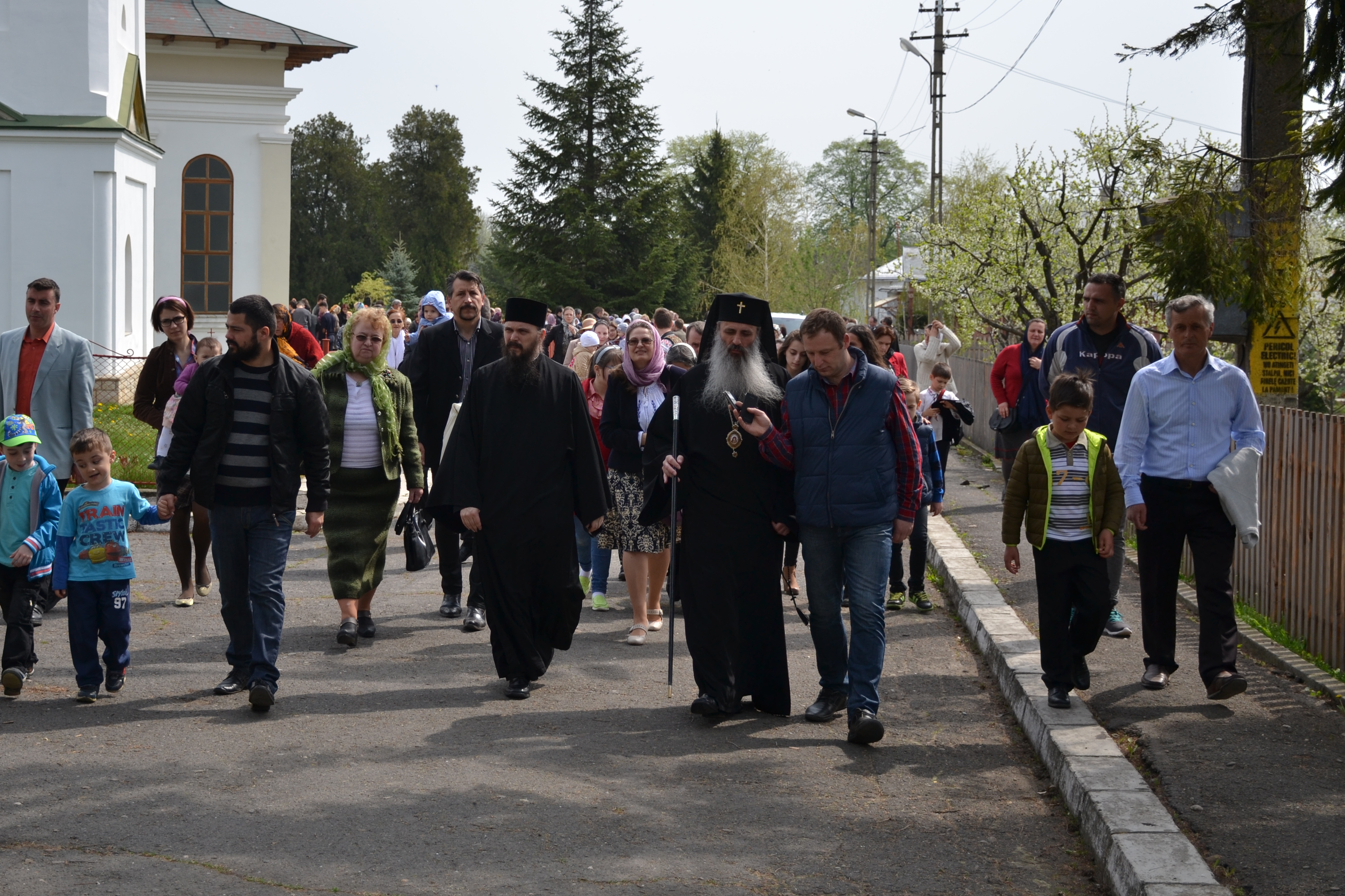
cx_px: 567
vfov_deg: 22.2
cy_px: 363
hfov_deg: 32.8
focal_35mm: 61
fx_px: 2279
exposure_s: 1/640
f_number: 5
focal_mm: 34
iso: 100
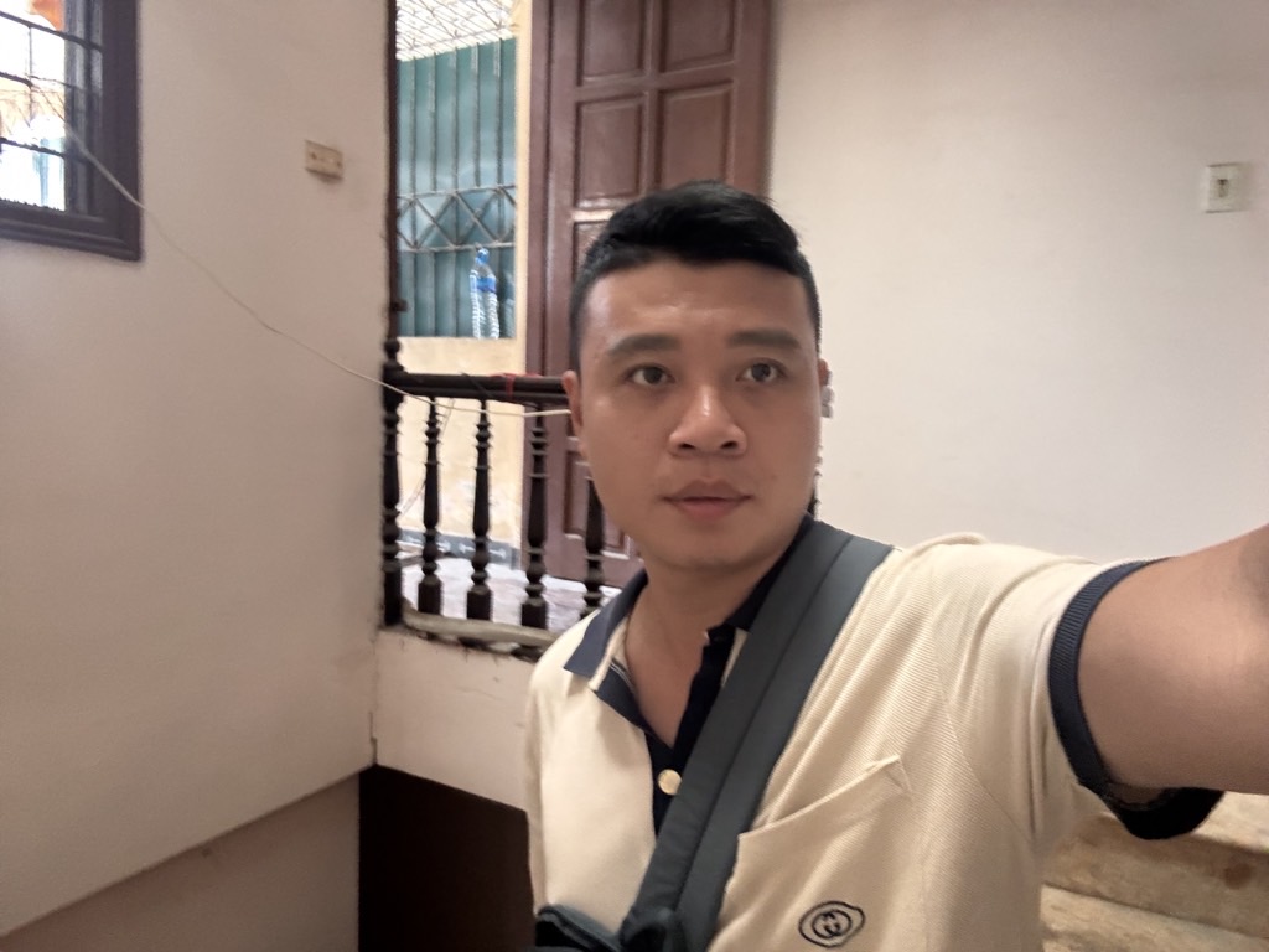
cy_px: 476
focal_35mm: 23
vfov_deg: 58.9
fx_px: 843
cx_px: 634
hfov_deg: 73.9
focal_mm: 2.69
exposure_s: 1/20
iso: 500
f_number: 1.9
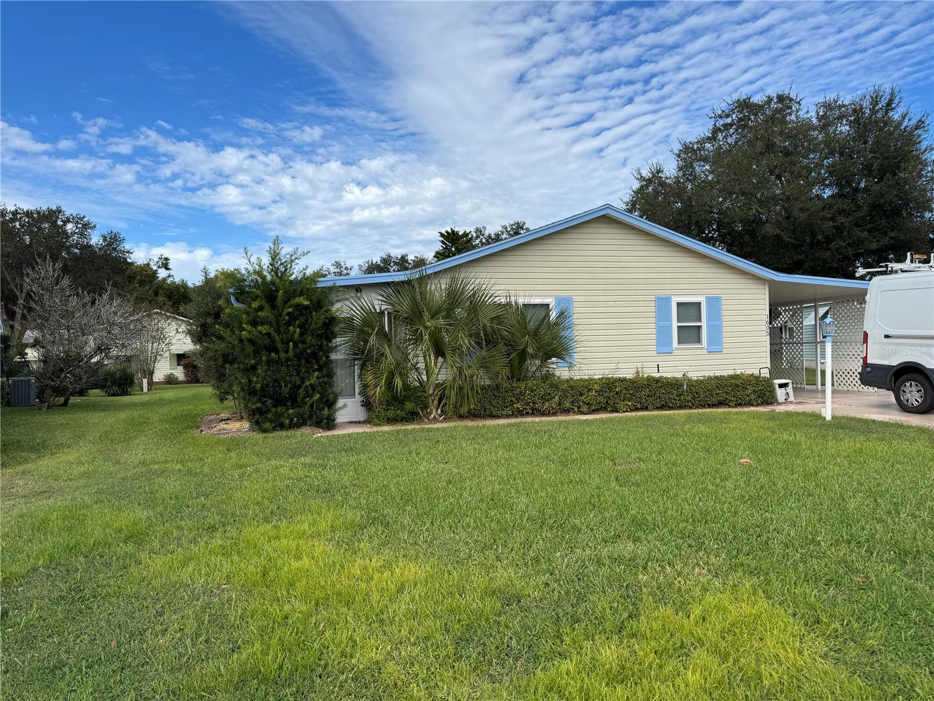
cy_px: 350
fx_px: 648
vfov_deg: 56.8
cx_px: 467
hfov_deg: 71.6
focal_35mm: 24
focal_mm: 6.76
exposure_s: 1/3802
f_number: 1.78
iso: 80
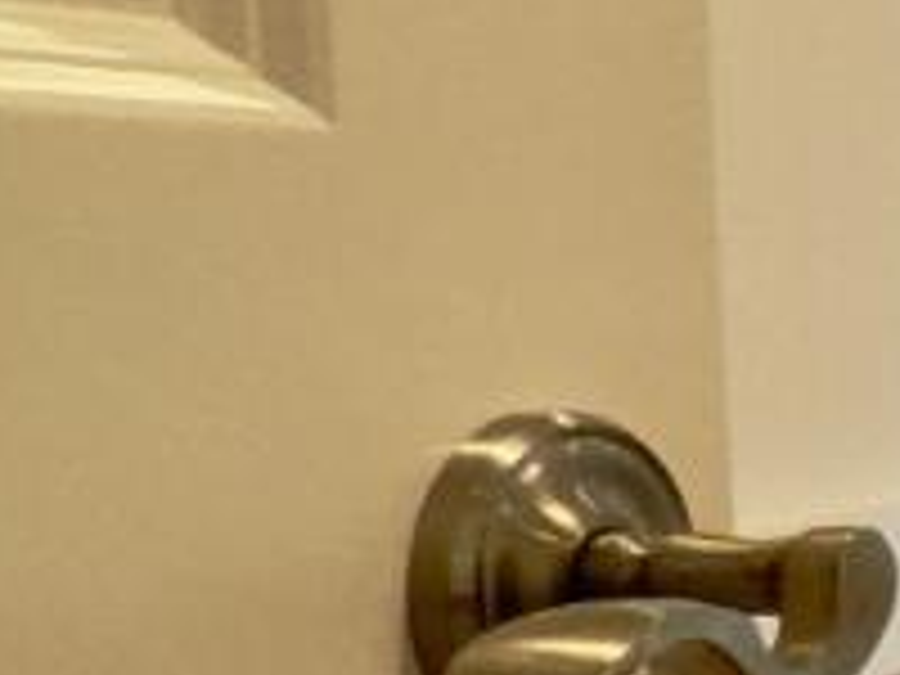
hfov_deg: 9.5
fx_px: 2730
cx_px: 3177
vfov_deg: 14.1
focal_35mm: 105
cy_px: 362
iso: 160
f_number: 2.2
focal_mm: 2.22
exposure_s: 1/120
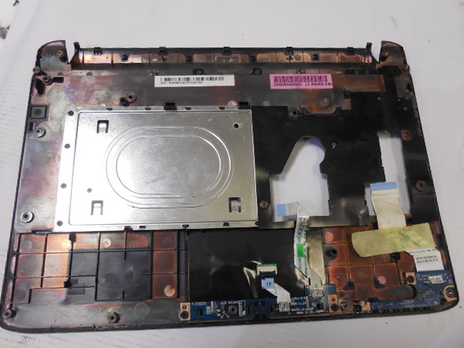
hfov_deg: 67.3
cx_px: 232
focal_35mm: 26
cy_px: 174
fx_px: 349
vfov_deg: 53.1
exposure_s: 1/30
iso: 280
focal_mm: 4.6
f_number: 3.5
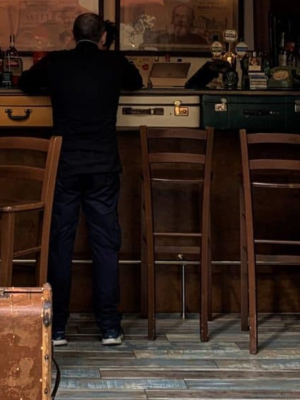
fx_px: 1006
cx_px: 70
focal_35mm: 87
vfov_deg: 21.5
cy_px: -24
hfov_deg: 16.9
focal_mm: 4.25
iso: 32
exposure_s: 1/122
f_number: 1.8
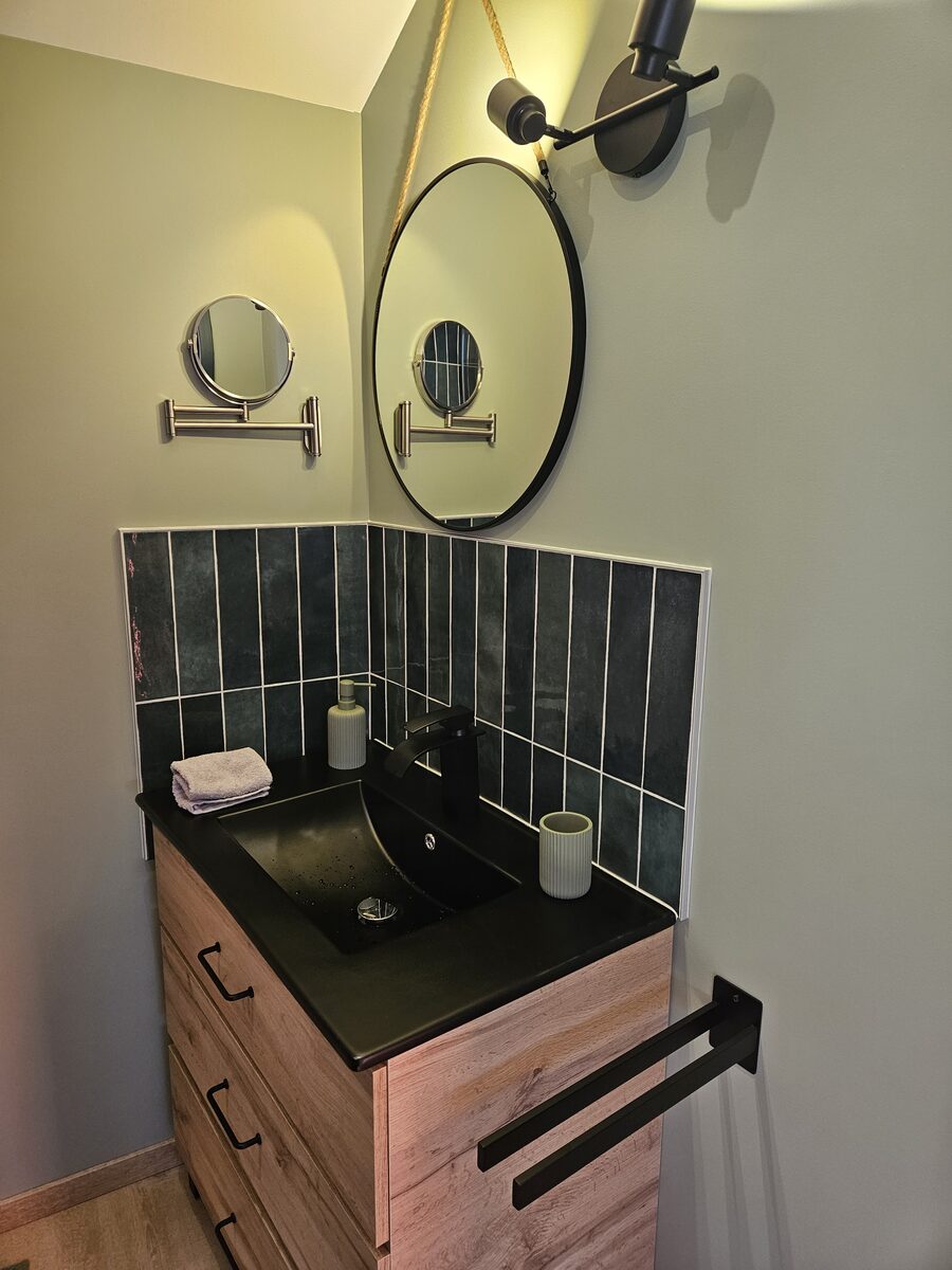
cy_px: 635
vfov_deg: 73.9
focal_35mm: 23
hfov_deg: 58.9
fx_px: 843
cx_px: 476
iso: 160
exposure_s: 1/100
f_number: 1.8
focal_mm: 5.4
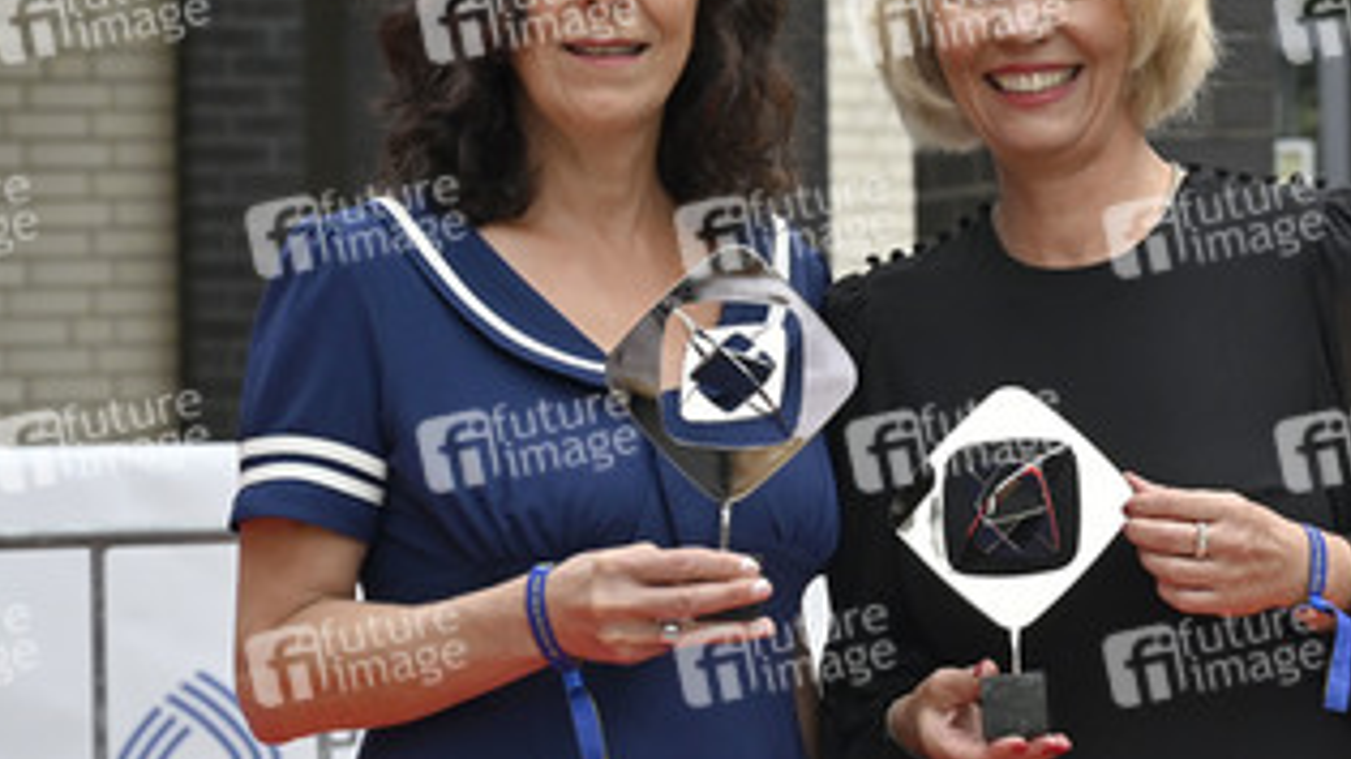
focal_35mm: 105
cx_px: 843
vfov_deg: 11.5
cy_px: 334
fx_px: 3760
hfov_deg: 20.3
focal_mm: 70
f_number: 5.6
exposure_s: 1/500
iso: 1250
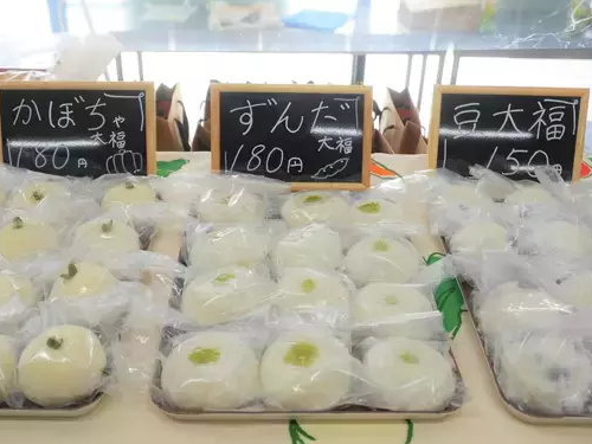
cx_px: 277
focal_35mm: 36
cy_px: 227
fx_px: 616
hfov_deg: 51.3
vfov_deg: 39.7
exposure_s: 1/60
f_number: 4.1
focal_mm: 15
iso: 250
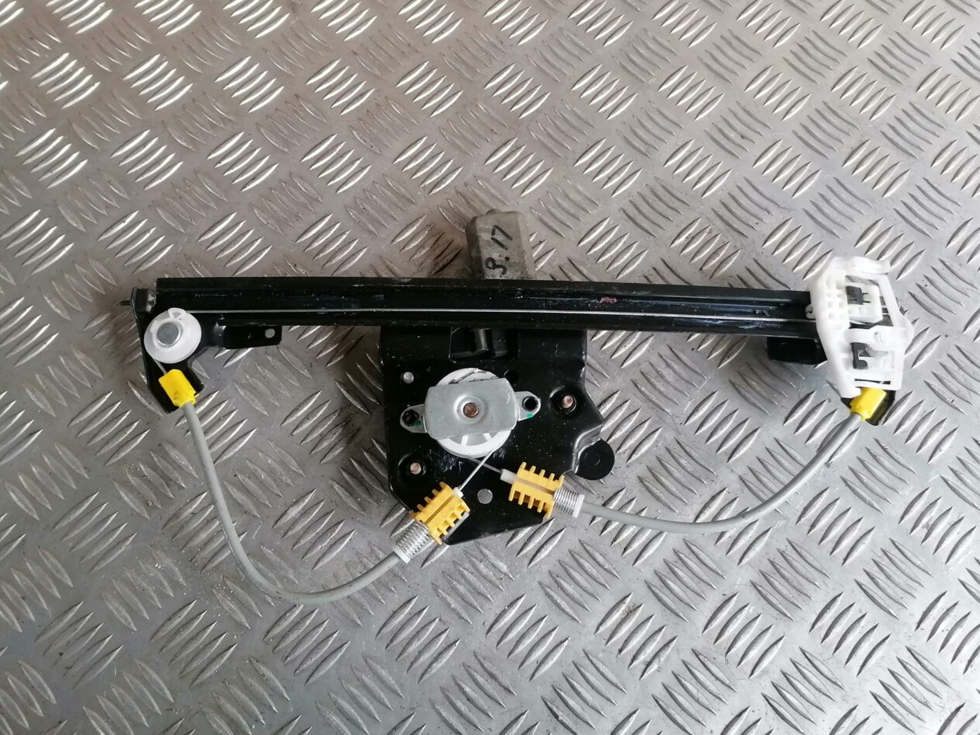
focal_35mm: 30
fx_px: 849
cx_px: 506
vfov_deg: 46.7
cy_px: 331
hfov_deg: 60.0
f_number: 1.8
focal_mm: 4.75
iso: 250
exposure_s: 1/33.3
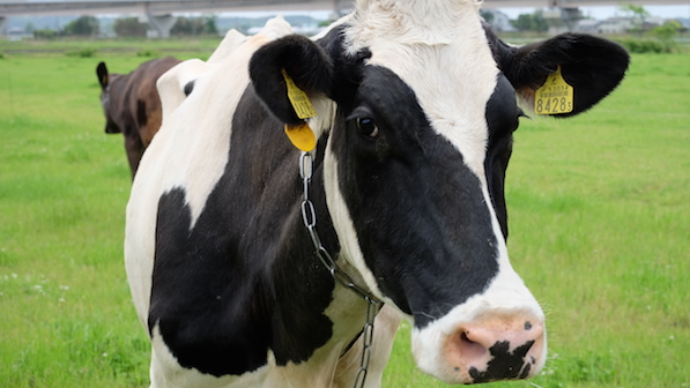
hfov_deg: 26.8
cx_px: 344
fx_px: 1446
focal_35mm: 79
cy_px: 173
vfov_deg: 15.3
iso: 400
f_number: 7.1
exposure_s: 1/420
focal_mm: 50
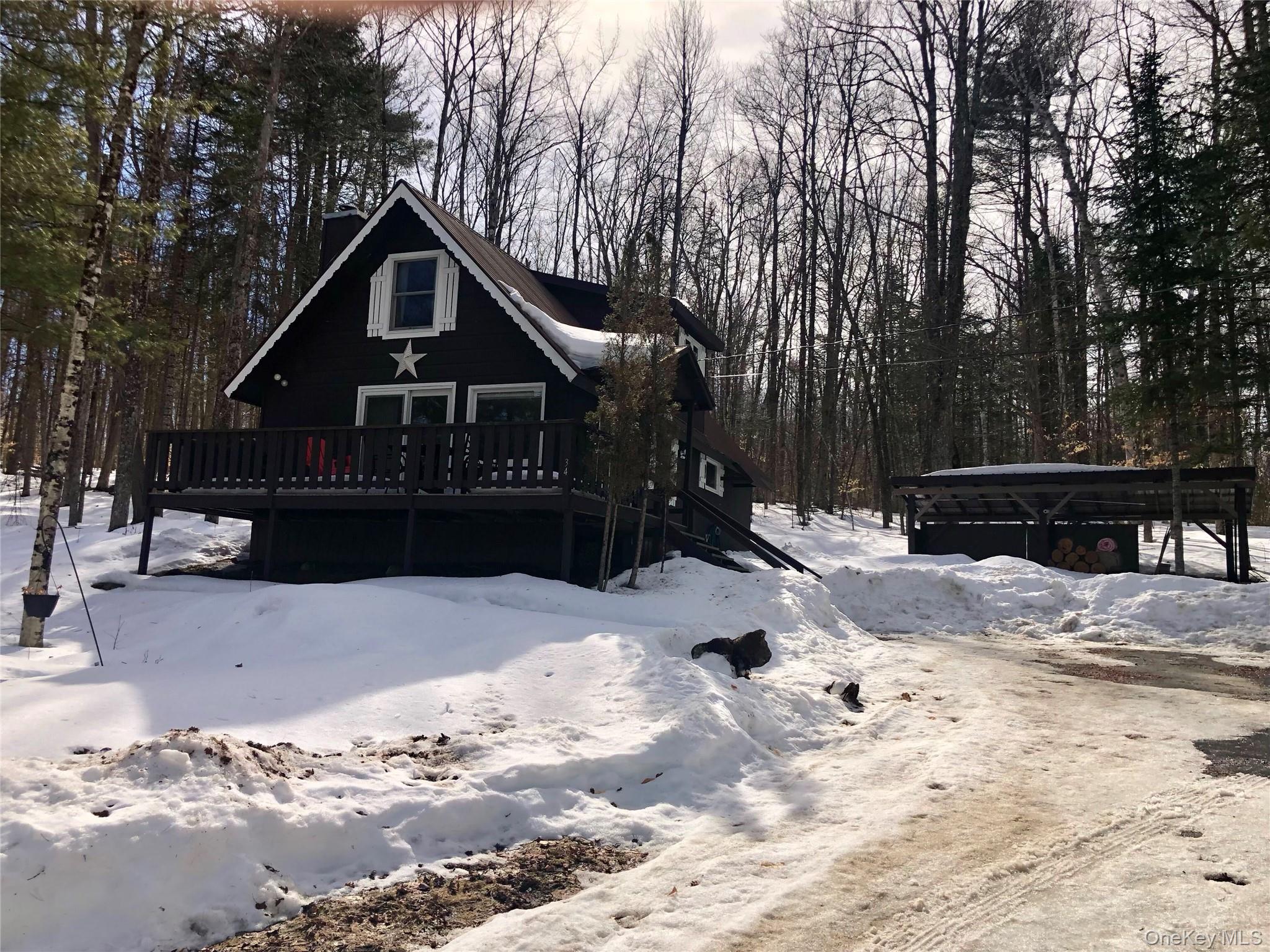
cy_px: 476
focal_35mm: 28
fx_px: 1027
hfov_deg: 63.4
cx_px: 635
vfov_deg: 49.7
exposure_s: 1/2433
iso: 20
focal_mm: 4
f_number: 1.8
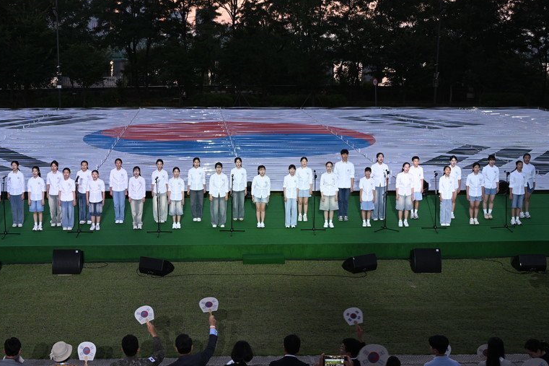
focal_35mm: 53
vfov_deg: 25.5
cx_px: 243
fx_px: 808
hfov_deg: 37.5
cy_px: 199
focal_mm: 42
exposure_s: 1/160
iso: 1000
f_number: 5.3
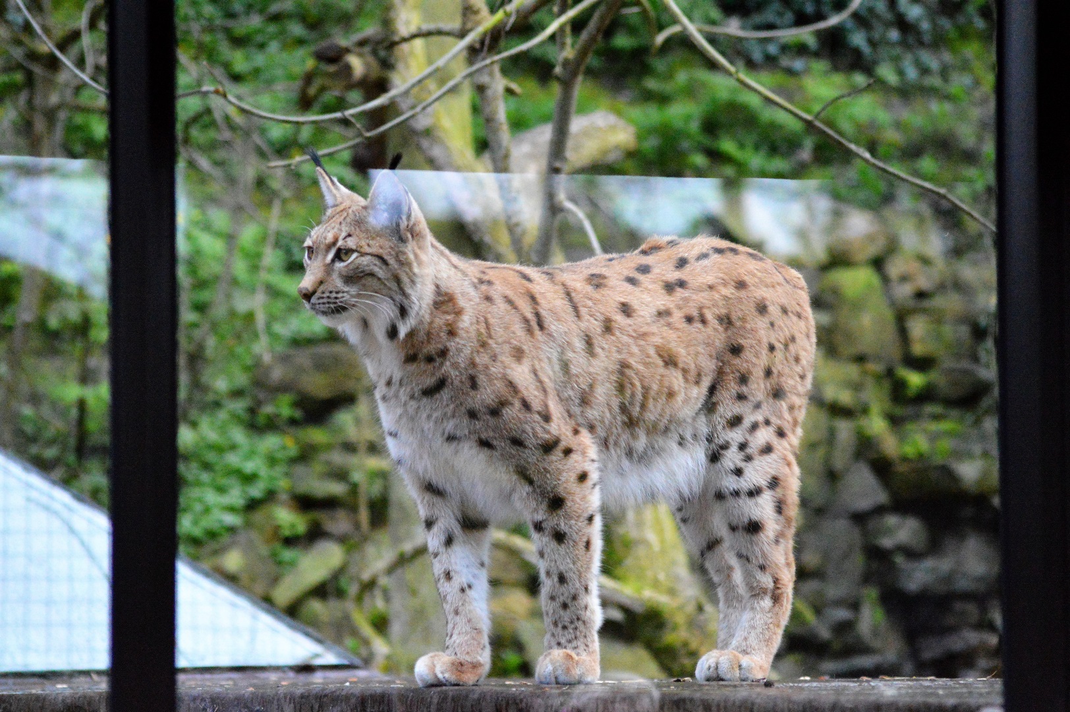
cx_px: 535
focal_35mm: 183
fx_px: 5435
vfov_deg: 7.5
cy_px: 356
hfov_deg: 11.2
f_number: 4.2
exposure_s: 1/4000
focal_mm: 122
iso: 6400
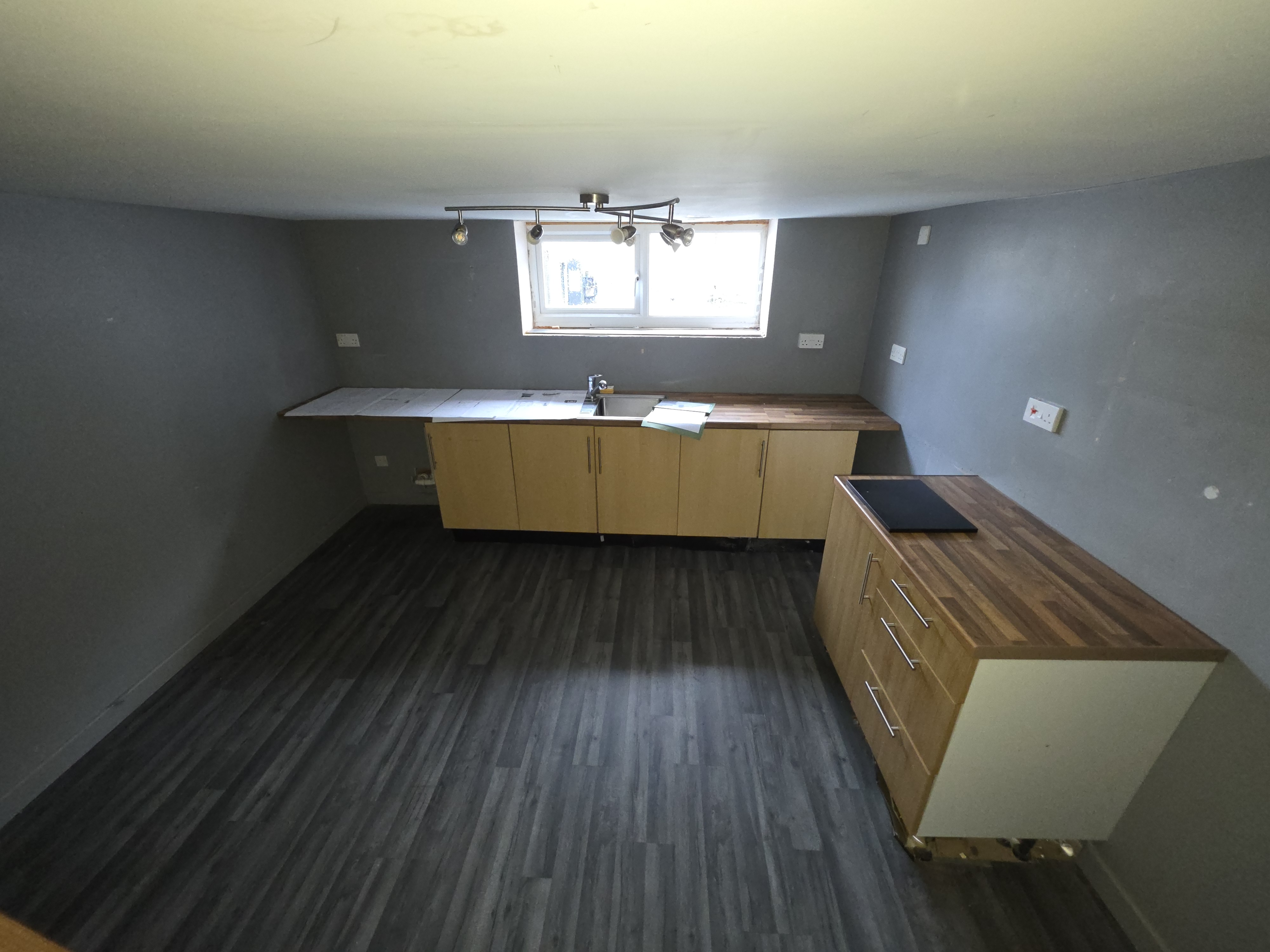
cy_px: 476
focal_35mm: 13
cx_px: 635
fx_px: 477
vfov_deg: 89.9
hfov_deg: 106.2
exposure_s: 1/33.3
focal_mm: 2.2
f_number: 1.9
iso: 400
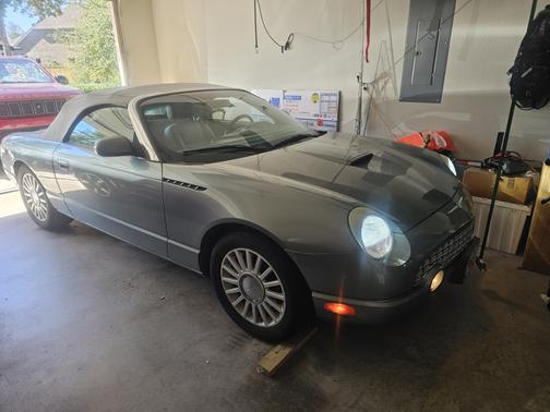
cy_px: 206
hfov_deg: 73.9
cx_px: 275
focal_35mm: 23
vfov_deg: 58.9
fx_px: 365
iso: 50
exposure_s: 1/120
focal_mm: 6.3
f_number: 1.7
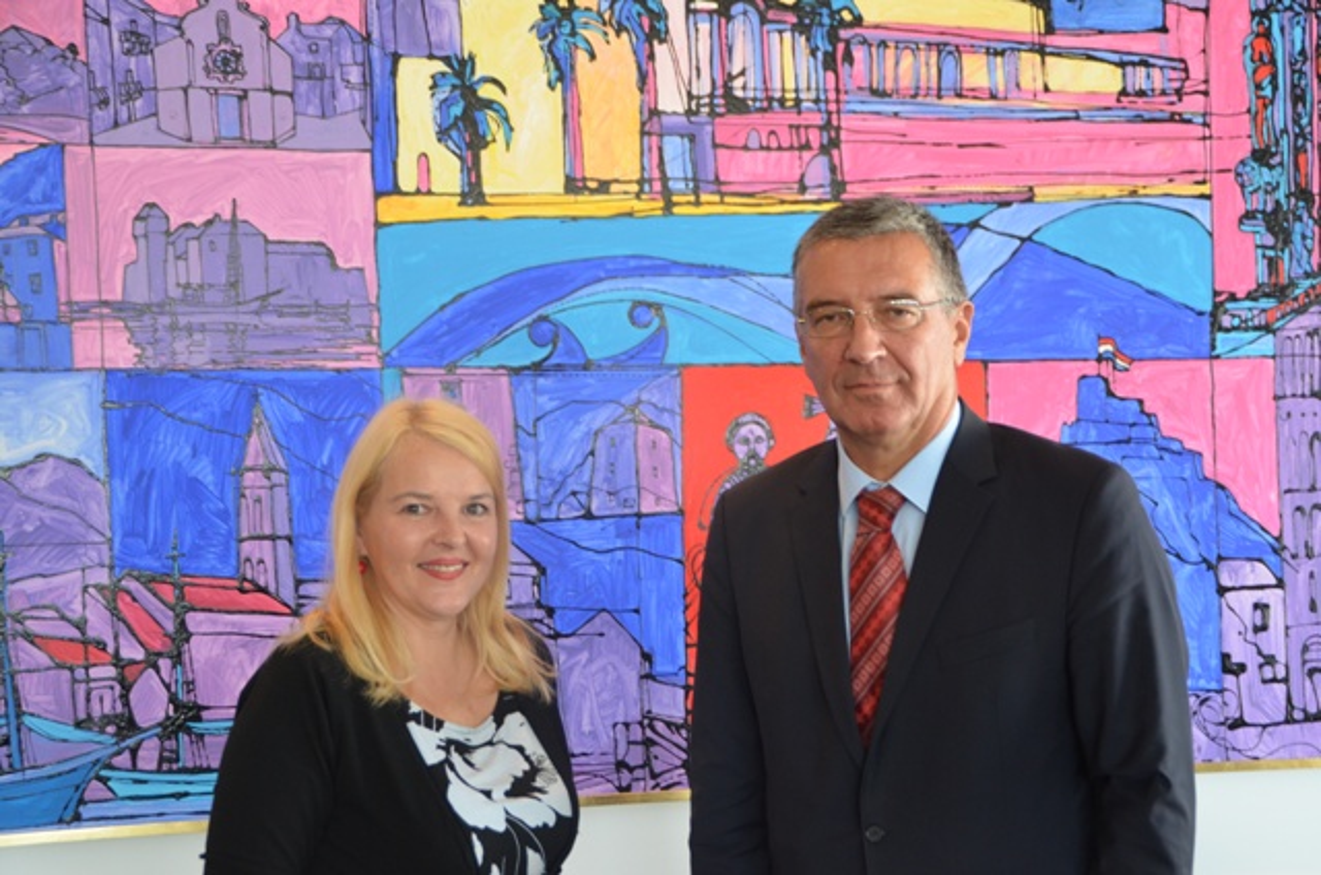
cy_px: 438
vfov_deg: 23.7
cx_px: 660
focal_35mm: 57
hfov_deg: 35.1
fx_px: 2087
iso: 800
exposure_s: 1/60
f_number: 4.5
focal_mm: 38
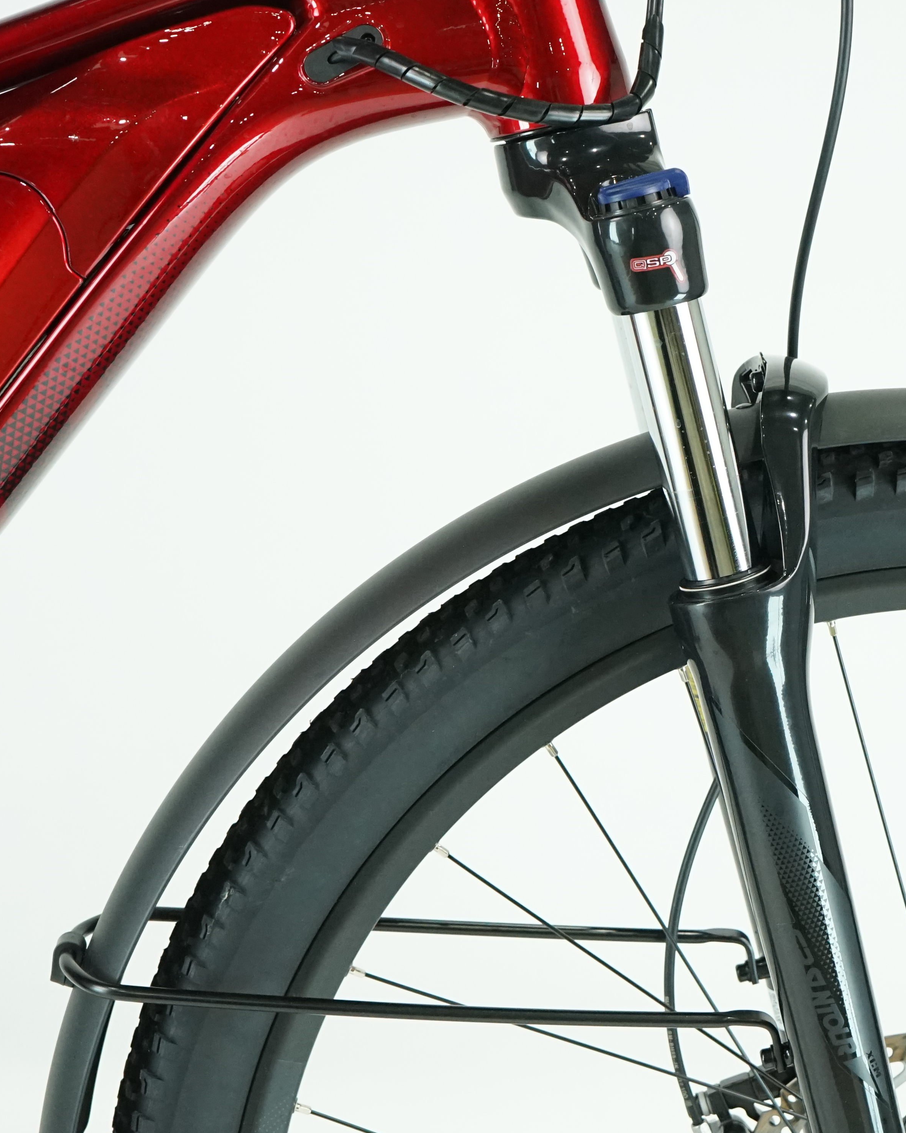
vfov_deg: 26.4
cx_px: 749
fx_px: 2413
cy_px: 621
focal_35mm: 72
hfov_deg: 21.0
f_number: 6.3
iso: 3200
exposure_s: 1/200
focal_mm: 38
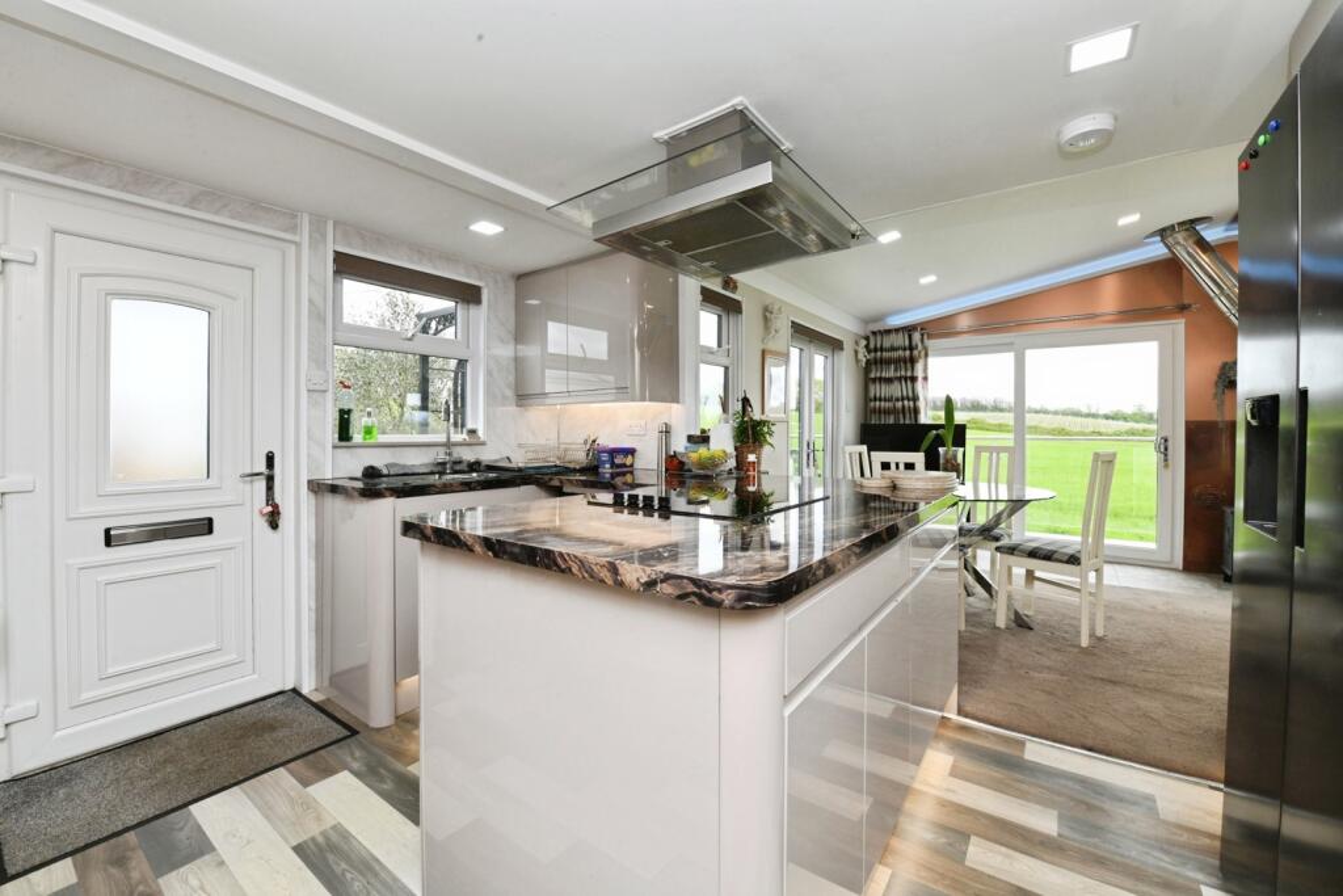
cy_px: 448
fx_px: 522
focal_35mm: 14
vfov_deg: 81.2
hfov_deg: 104.2
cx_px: 672
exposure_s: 1/60
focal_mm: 14
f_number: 16
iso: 1000
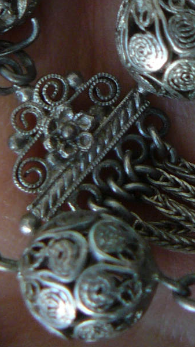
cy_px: 17
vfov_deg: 15.8
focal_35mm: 134
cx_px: 174
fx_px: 1232
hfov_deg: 9.0
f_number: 2.8
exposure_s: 1/40
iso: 100
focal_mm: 6
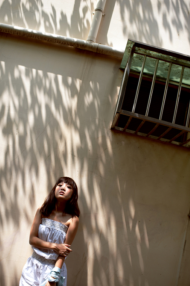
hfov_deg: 36.8
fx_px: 286
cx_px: 96
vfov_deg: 53.2
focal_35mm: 36
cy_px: 142
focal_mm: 35
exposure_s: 1/1600
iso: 200
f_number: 2.2
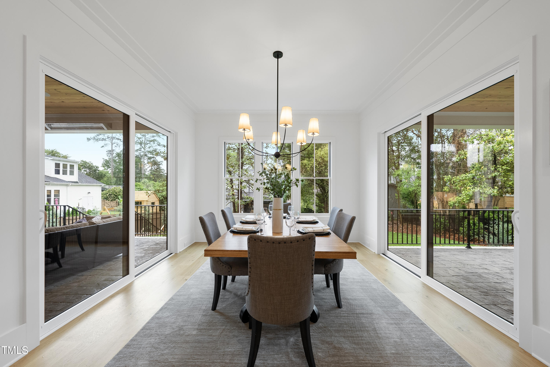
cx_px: 275
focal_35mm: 13
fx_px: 199
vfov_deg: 85.5
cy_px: 184
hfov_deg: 108.3
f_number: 7.1
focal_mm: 13
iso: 800
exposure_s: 1/15
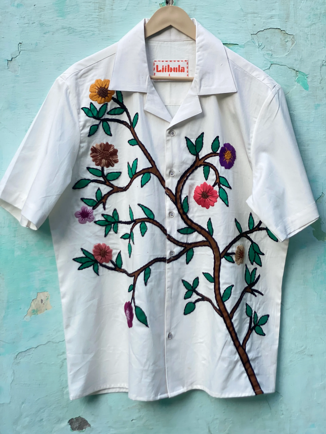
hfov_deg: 28.0
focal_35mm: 52
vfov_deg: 36.8
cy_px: 217
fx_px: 653
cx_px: 163
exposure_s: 1/176
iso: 20
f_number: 2
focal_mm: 6
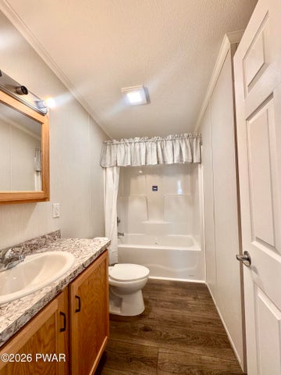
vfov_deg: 102.1
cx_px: 140
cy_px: 188
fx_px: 152
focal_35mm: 14
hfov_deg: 85.7
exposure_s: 1/120
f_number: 2.2
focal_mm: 2.22
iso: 160
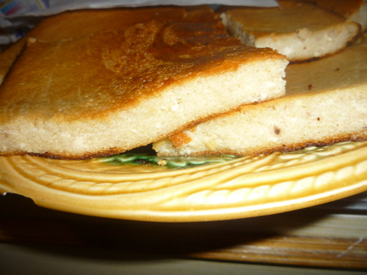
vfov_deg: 46.8
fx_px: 318
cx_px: 184
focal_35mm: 30
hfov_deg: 59.9
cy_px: 138
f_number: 4
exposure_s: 1/30
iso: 100
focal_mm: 5.2
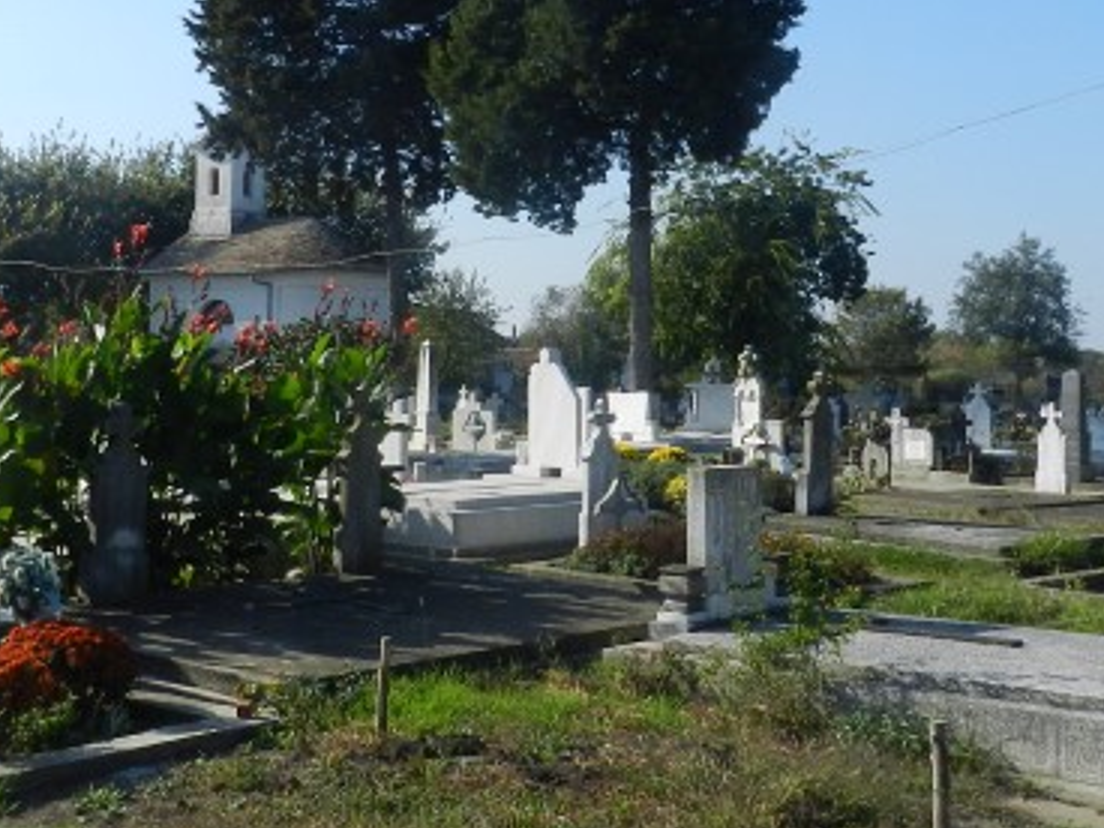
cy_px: 321
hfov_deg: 38.0
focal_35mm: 50
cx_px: 435
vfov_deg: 29.0
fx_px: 1595
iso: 160
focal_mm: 4
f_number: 4.5
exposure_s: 1/800
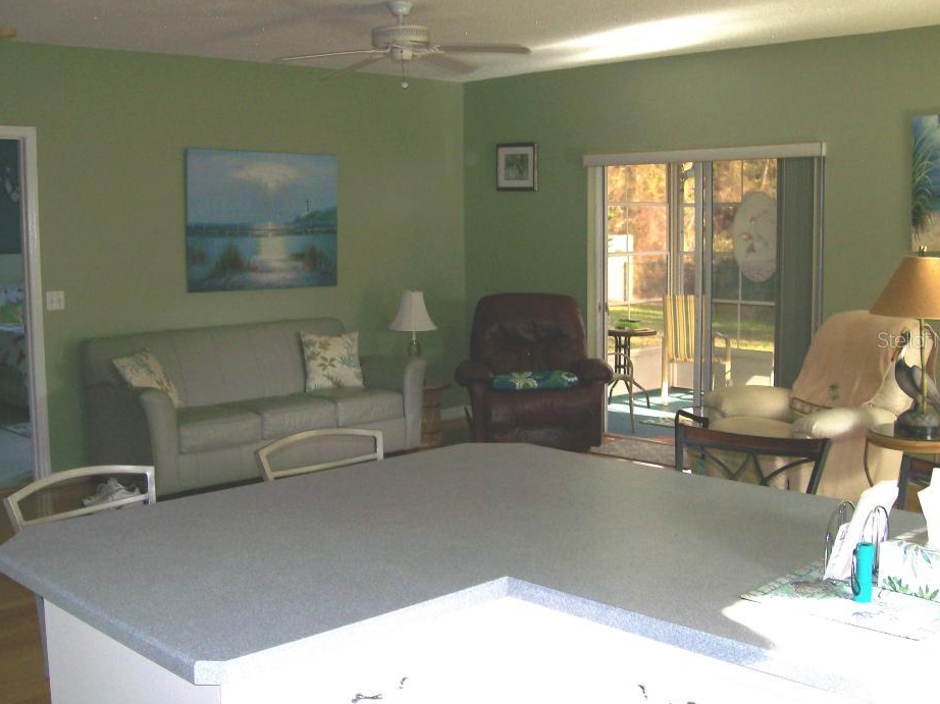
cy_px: 339
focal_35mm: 40
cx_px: 452
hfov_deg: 46.8
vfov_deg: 35.9
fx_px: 1086
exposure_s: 1/64
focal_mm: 6
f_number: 2.7
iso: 80
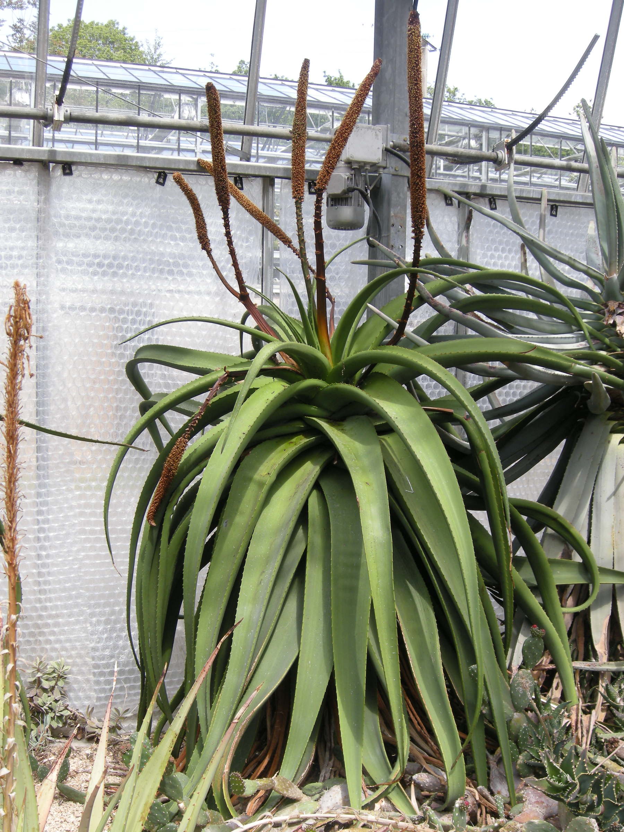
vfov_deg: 52.6
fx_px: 841
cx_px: 312
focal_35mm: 35
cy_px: 416
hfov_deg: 40.7
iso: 64
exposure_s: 1/122
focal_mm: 7.5
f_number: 3.8
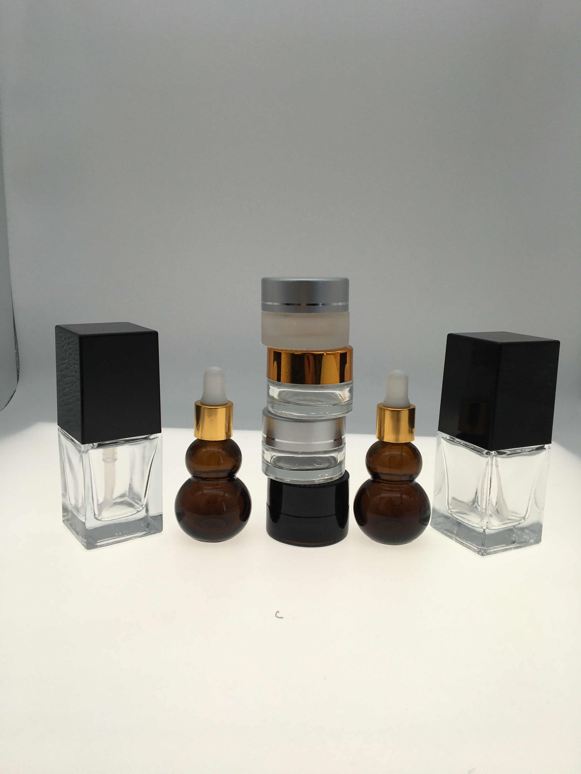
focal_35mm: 29
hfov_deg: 48.2
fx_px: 649
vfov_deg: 61.7
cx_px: 290
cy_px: 387
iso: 25
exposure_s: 1/553
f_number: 2.2
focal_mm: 4.15
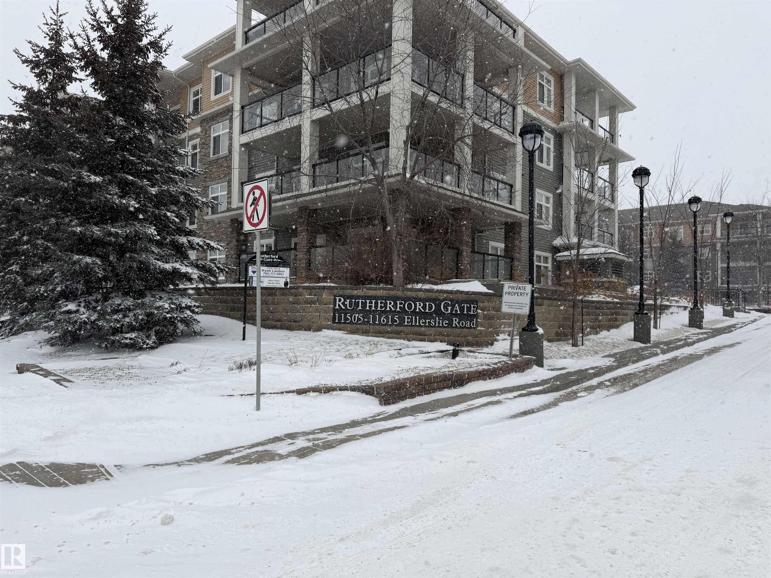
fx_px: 535
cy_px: 289
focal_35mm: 24
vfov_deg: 56.8
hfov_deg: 71.6
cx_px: 386
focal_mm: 6.76
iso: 80
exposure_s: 1/3021
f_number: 1.78
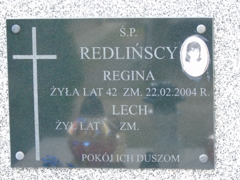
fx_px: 1290
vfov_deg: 8.0
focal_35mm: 186
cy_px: 90
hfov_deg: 10.6
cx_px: 120
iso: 800
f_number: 5
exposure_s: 1/60
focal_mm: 33
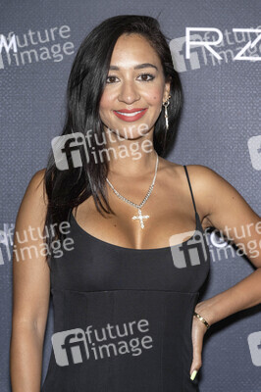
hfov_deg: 20.0
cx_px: 130
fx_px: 741
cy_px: 196
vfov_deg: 29.7
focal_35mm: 68
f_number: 5.6
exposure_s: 1/200
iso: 800
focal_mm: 68
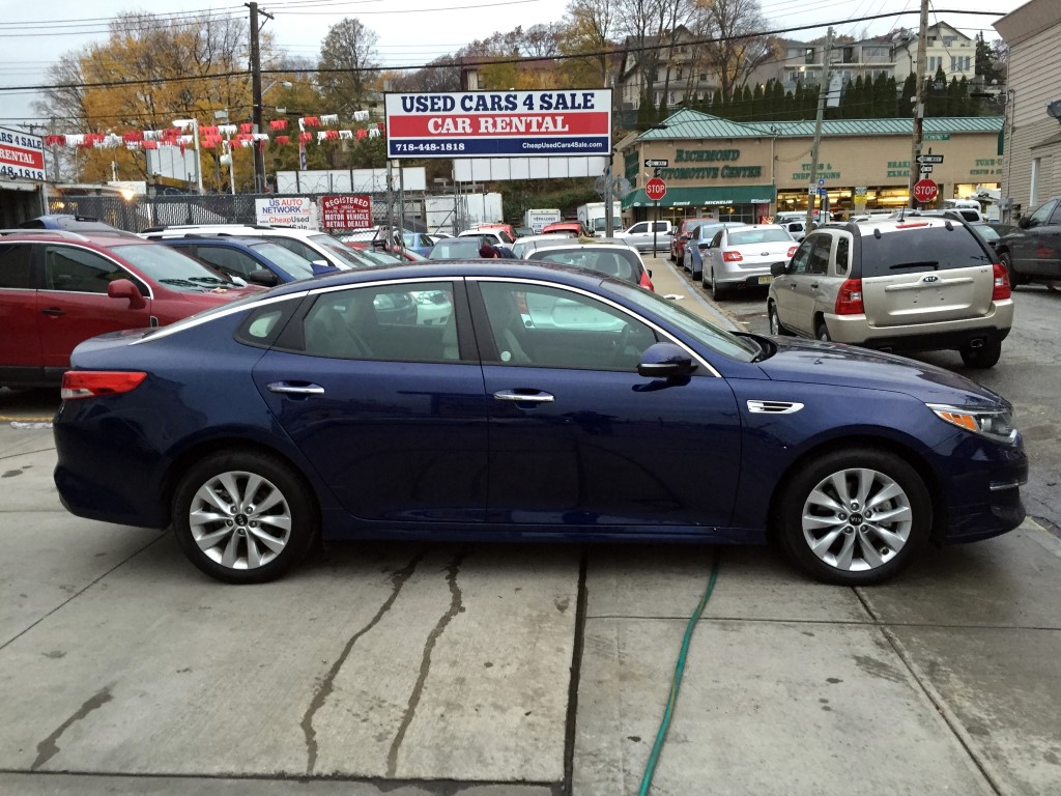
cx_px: 530
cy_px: 398
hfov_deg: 61.7
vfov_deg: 48.2
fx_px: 889
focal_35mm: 29
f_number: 2.2
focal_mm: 4.15
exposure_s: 1/30
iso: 125
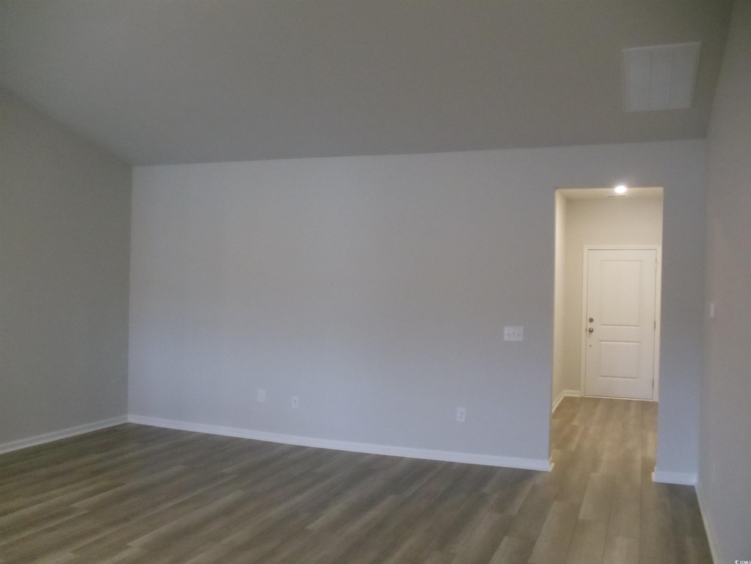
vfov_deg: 32.9
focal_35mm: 44
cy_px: 282
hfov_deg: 42.9
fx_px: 955
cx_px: 376
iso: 800
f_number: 3.5
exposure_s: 1/50
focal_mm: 6
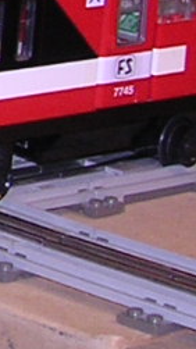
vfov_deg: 8.0
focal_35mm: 264
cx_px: -737
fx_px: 2442
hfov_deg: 4.1
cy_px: -140
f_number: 2.8
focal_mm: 5.8
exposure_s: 1/60.1
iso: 100
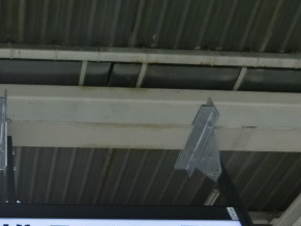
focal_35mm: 55
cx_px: 3
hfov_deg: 32.3
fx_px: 478
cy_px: 188
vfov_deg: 26.0
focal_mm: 4.5
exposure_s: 1/125
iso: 160
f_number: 3.5
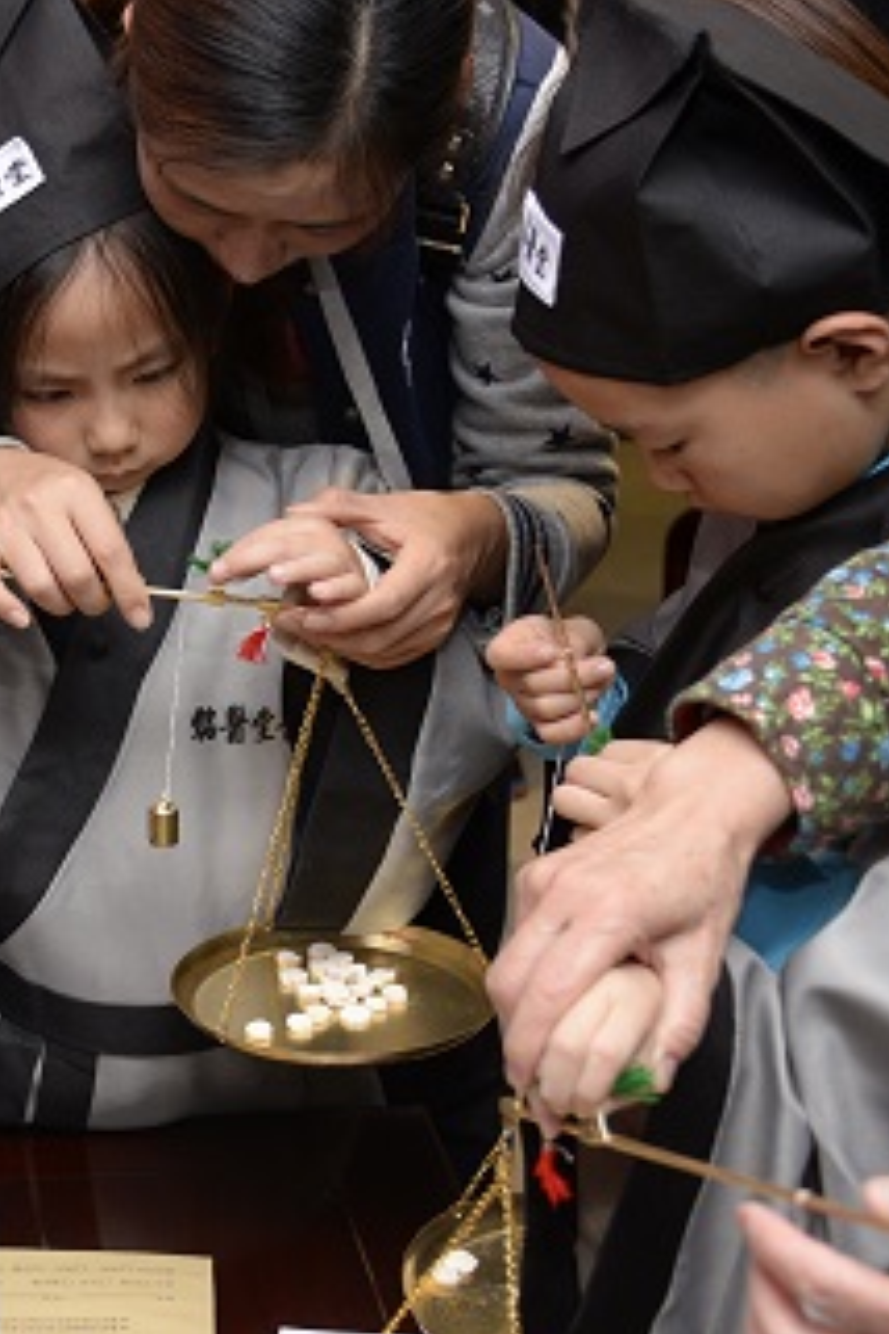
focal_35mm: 58
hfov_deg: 21.9
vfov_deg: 34.5
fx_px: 2148
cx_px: -125
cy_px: 619
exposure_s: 1/160
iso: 800
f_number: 4.5
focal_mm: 31
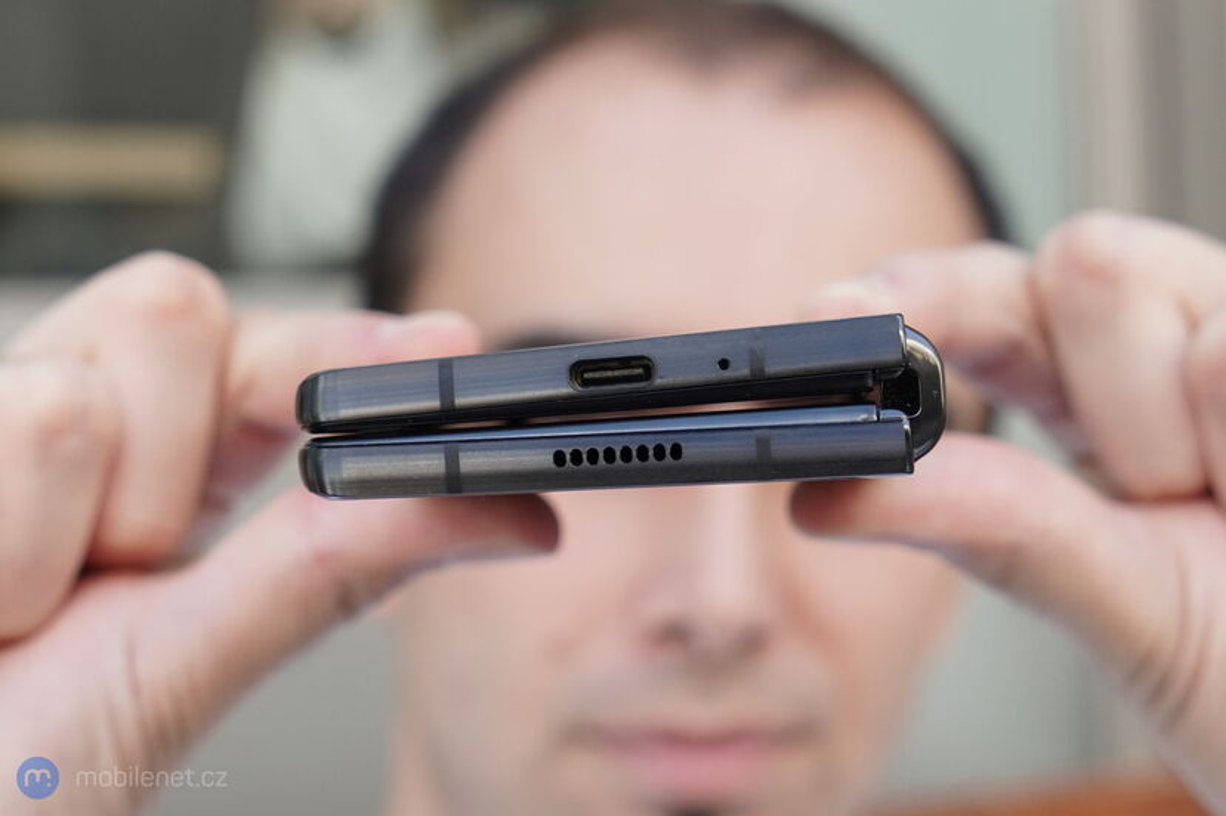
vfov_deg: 31.9
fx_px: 1430
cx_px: 613
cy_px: 408
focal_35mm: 42
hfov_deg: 46.4
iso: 500
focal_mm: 42
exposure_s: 1/250
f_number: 6.3
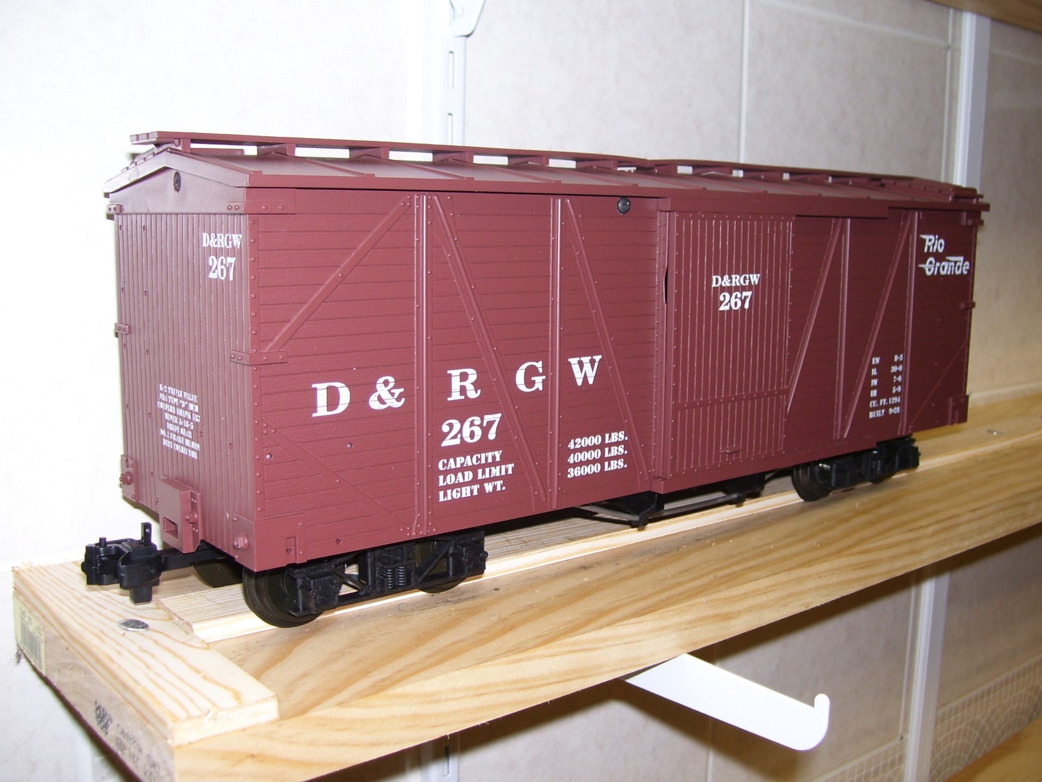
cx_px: 521
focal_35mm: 37
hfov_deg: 50.1
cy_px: 391
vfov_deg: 38.7
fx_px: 1114
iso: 80
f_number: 2.7
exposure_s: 1/60
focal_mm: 6
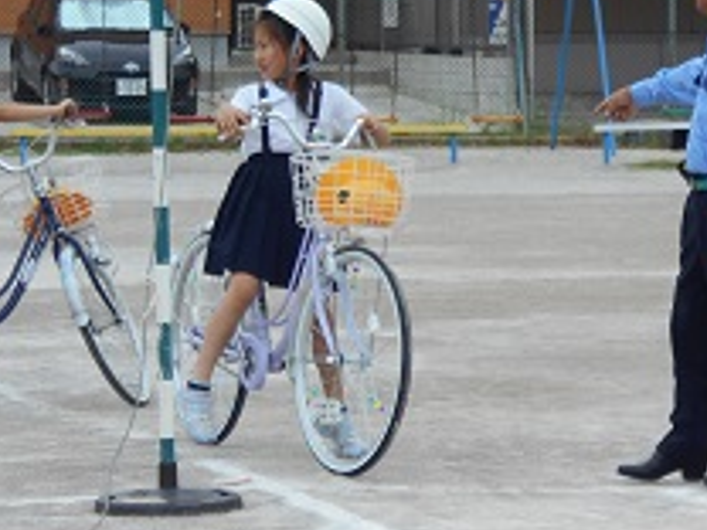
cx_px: 333
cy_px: 129
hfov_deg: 7.9
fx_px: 5106
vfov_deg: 5.9
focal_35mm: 250
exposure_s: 1/200
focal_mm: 23
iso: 80
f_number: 6.5
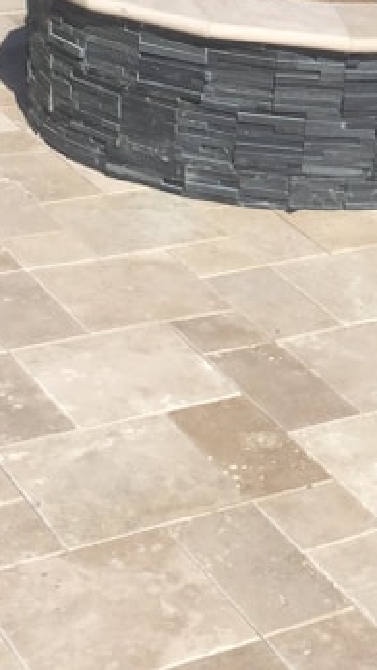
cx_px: 466
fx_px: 1618
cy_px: 124
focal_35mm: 91
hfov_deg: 12.9
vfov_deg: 23.1
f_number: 2.2
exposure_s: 1/3597
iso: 32
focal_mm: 4.15
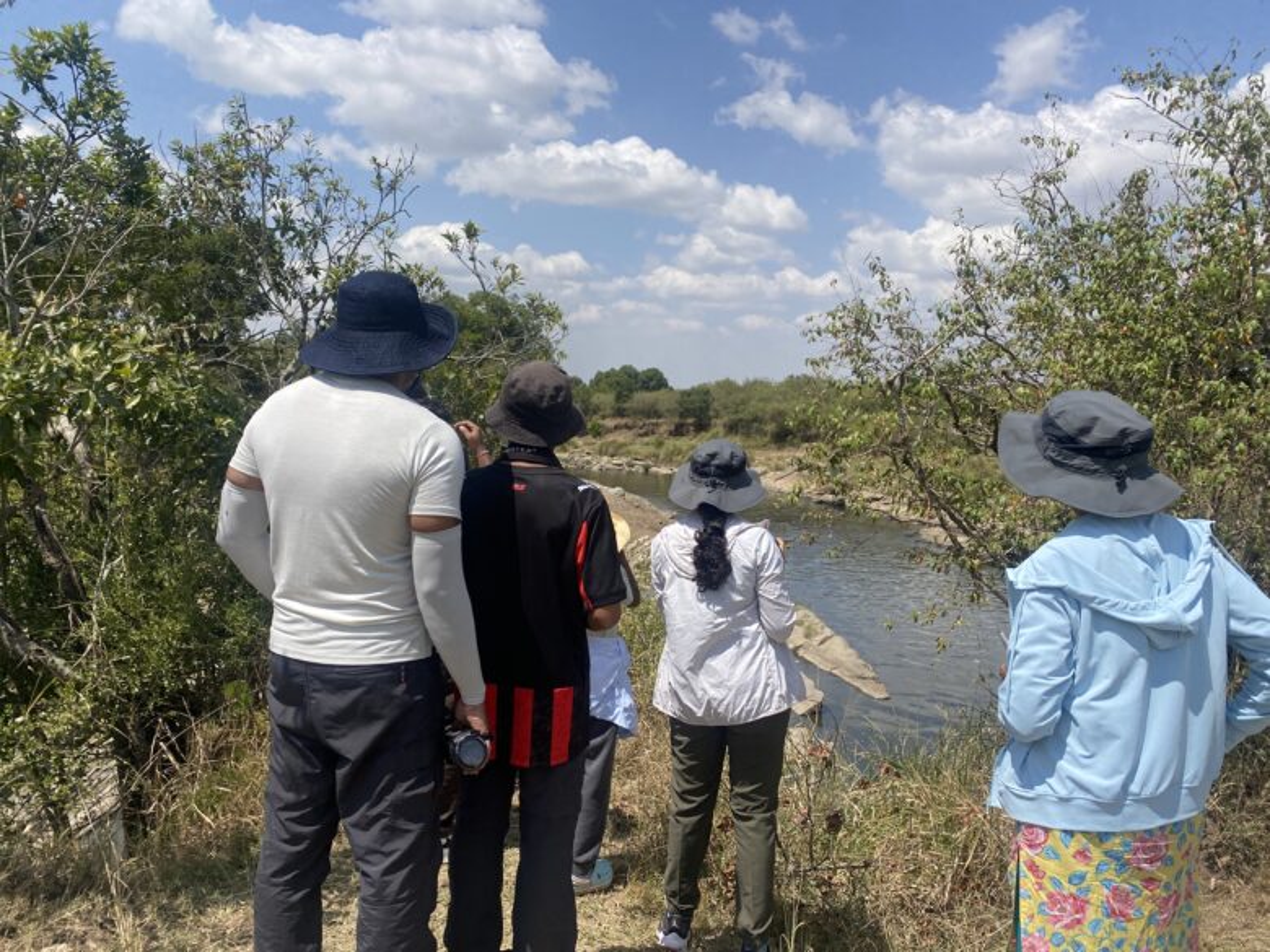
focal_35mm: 26
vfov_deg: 53.1
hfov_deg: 67.3
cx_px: 635
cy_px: 476
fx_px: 954
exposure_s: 1/3497
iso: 32
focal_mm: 4.25
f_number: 1.8
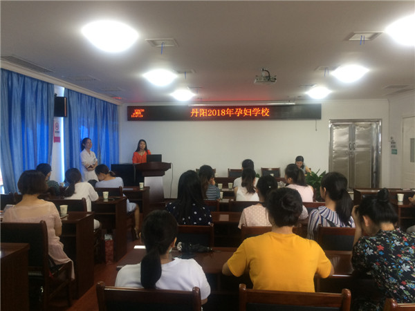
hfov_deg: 61.7
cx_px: 208
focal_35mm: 29
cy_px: 156
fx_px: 348
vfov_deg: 48.2
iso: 100
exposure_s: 1/33
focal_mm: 4.15
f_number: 2.2
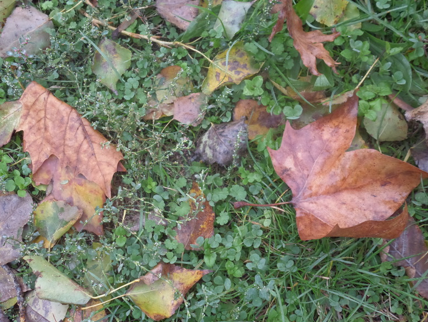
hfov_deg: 43.8
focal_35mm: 43
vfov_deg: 33.6
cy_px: 162
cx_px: 215
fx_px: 532
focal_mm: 7.6
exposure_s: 1/20
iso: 320
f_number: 3.9
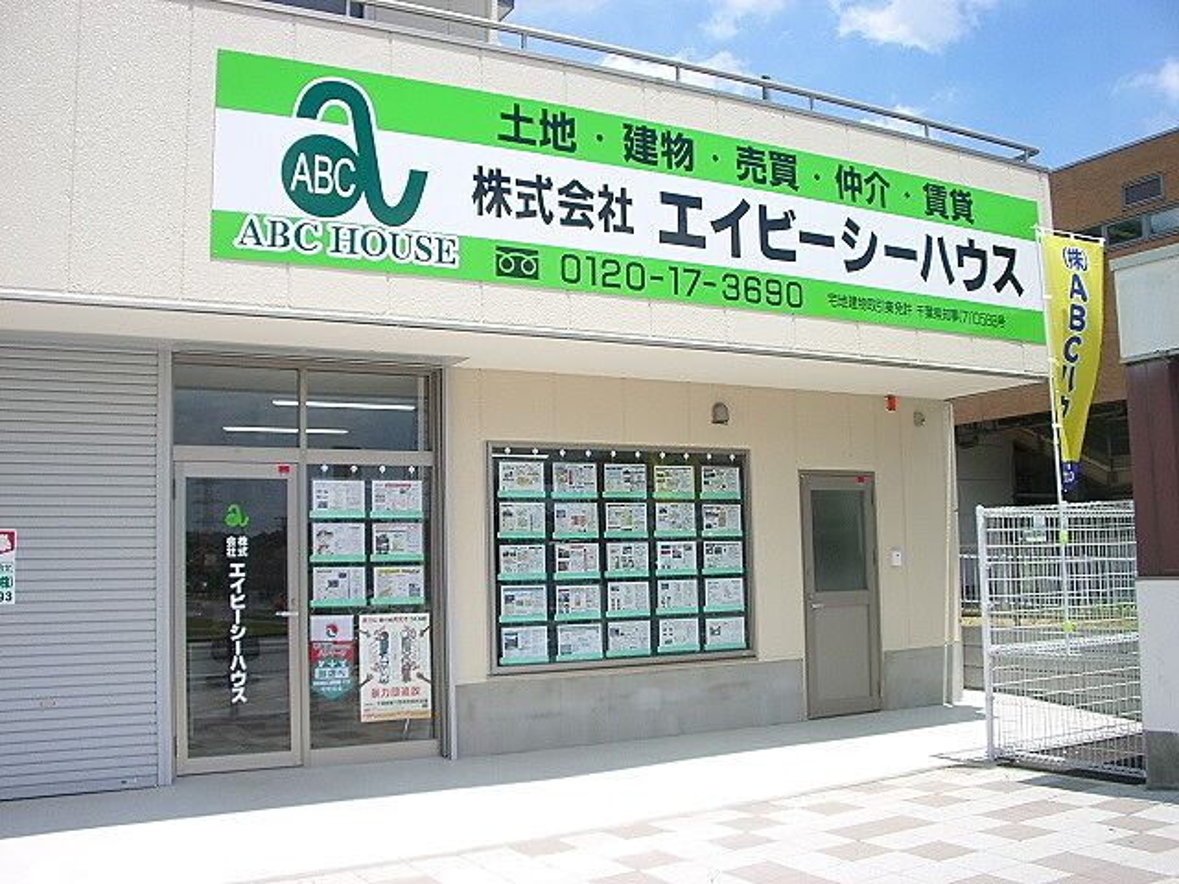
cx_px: 590
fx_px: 1192
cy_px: 442
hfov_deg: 52.6
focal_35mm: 35
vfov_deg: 40.7
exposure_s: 1/500
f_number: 4.3
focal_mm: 5.8
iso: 80
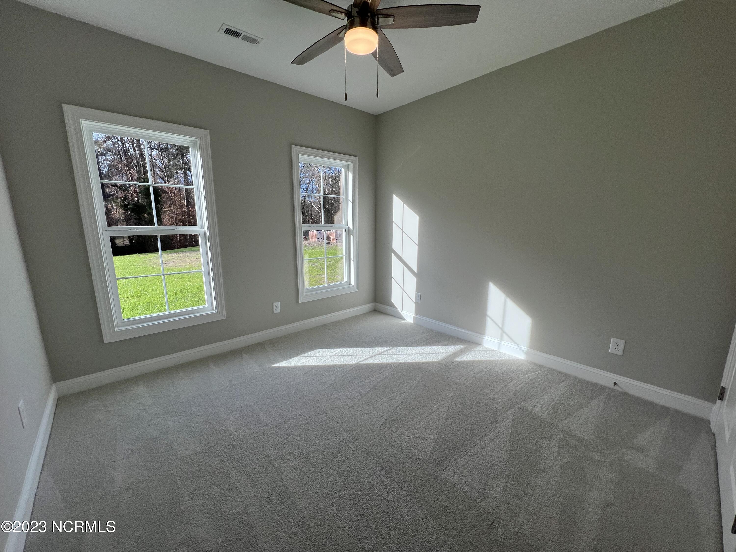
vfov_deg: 89.9
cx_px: 368
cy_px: 276
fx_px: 276
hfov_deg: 106.2
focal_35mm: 13
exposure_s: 1/506
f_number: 1.8
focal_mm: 1.57
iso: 32
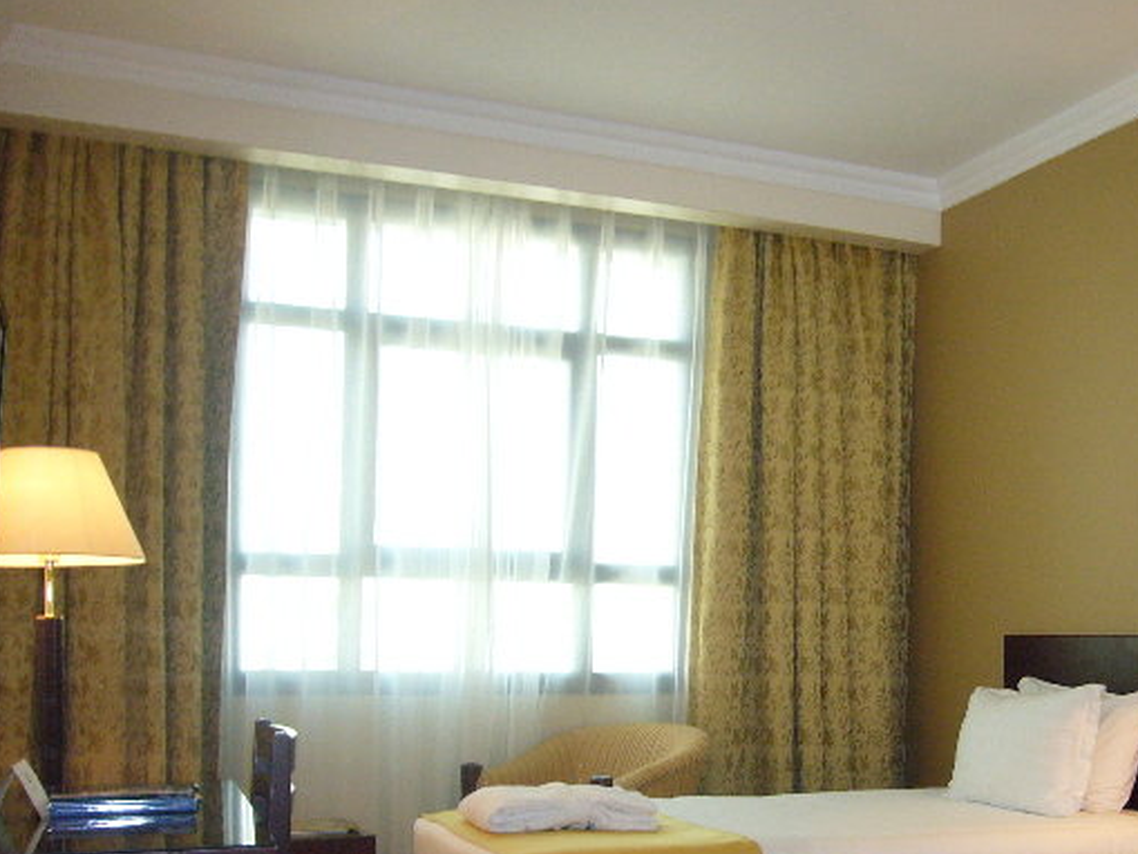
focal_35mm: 44
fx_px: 1447
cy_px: 628
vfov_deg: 32.3
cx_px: 776
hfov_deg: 42.3
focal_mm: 4.6
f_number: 2.8
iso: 160
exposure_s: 1/30
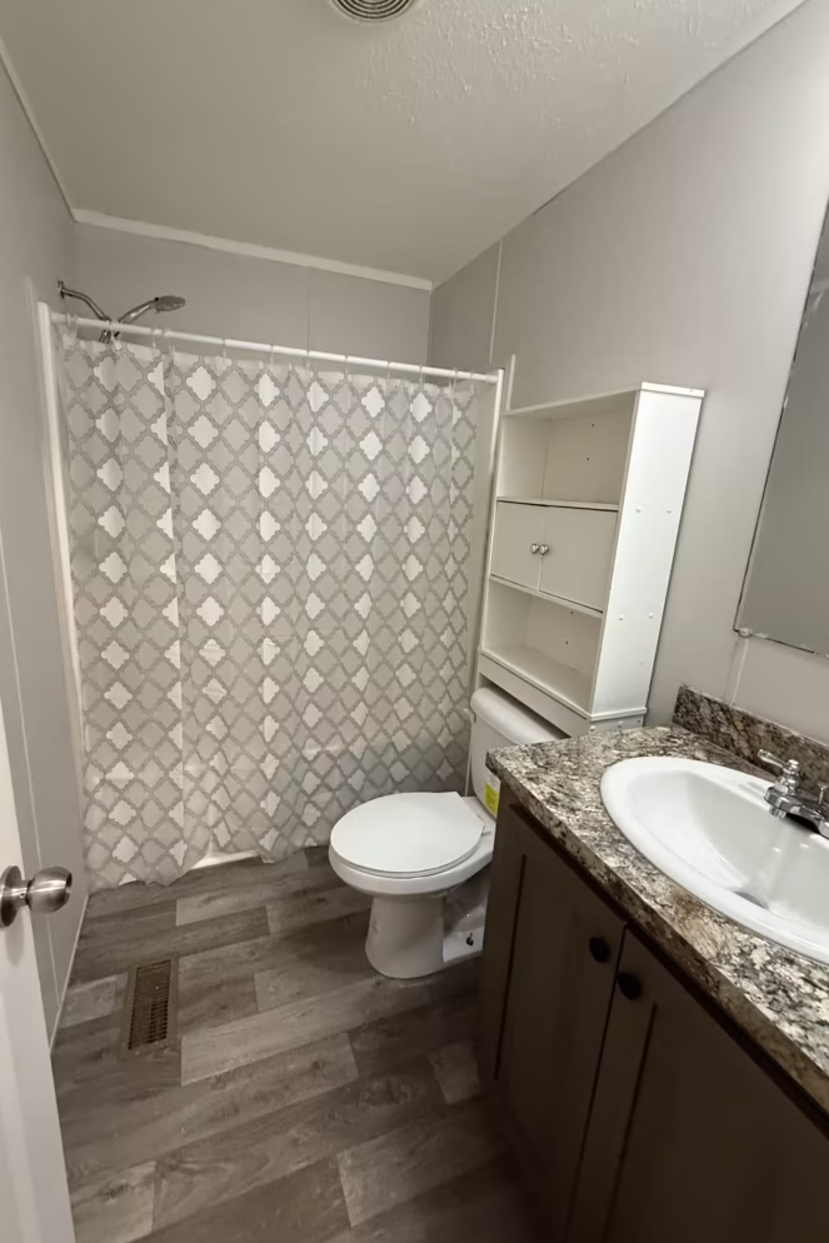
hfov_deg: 77.3
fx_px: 518
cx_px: 389
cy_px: 610
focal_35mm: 15
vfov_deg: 100.4
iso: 500
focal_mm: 2.22
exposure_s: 1/60
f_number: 2.2
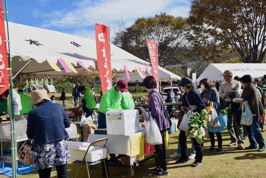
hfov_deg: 57.2
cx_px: 133
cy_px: 89
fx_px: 244
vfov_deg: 40.0
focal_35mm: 33
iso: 100
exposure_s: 1/250
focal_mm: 22
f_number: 8
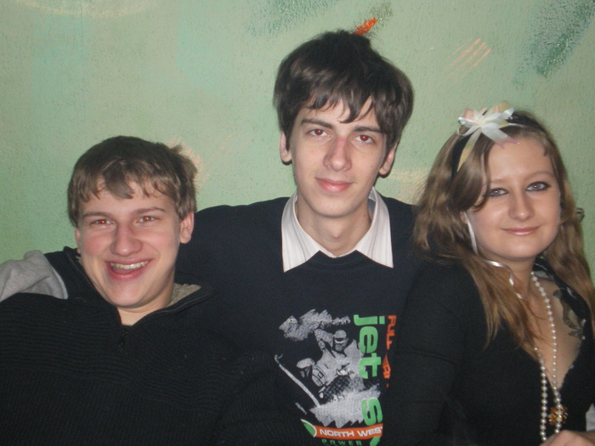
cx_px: 298
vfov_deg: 26.1
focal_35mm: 56
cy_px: 223
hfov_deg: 34.3
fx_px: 963
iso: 400
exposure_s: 1/40
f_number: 3.9
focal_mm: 9.3
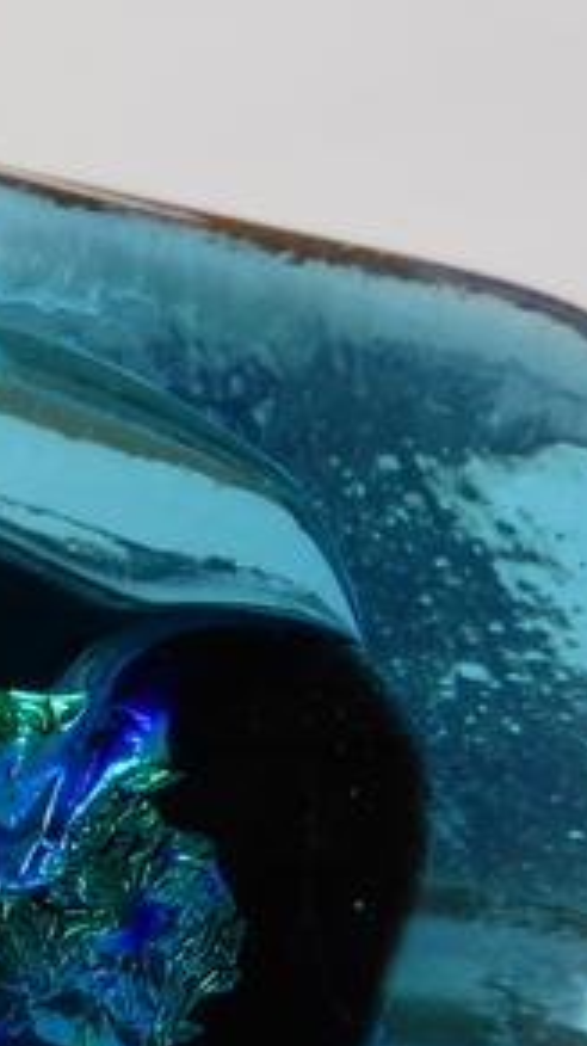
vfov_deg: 13.6
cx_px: -285
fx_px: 4322
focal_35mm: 156
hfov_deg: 7.6
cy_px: 974
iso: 200
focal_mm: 9.7
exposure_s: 1/60
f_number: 4.6
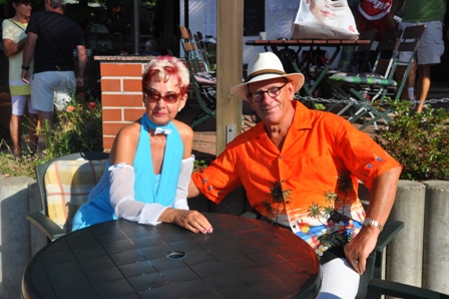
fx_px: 561
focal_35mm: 45
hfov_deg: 43.6
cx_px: 224
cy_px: 150
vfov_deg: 29.8
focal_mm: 30
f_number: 7.1
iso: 400
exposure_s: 1/1600
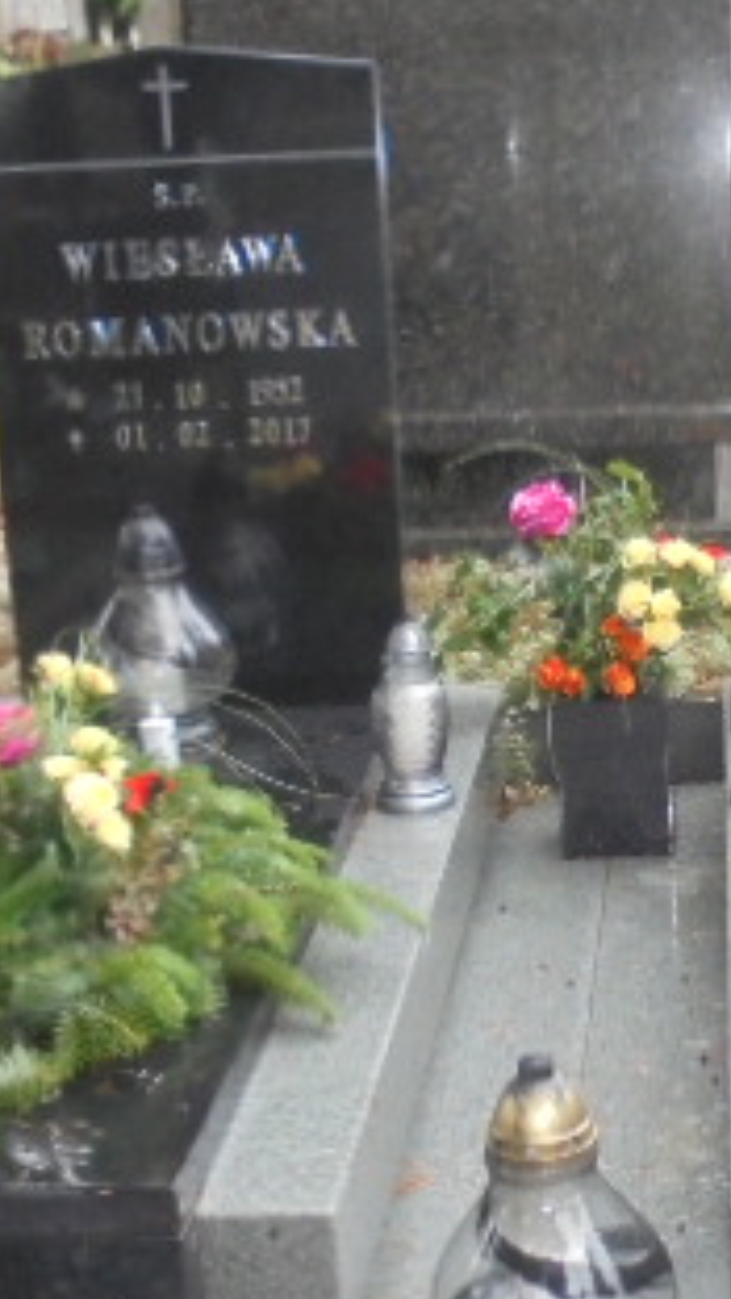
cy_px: 760
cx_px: 635
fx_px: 2239
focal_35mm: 65
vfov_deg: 32.3
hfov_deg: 18.3
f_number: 11.8
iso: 400
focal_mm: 5.3
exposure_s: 1/30
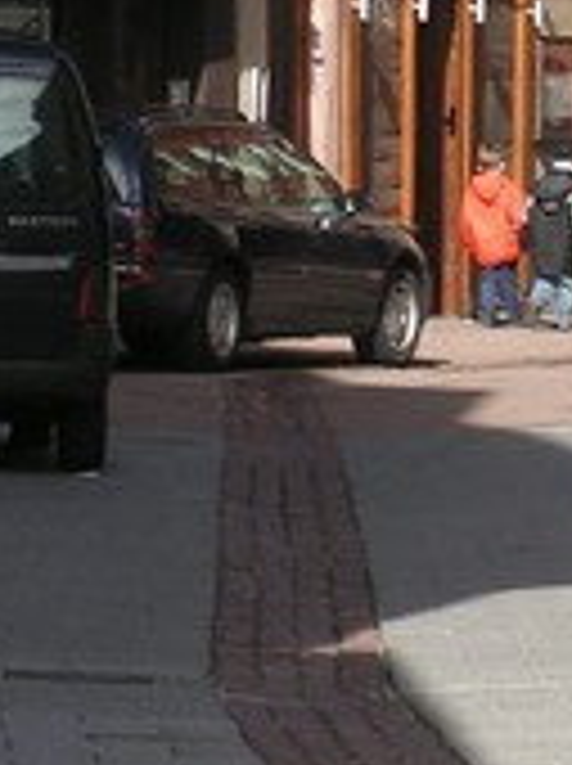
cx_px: 581
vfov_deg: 3.8
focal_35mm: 516
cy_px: 110
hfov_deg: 2.9
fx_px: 11397
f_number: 5
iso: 50
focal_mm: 21.9
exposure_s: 1/320
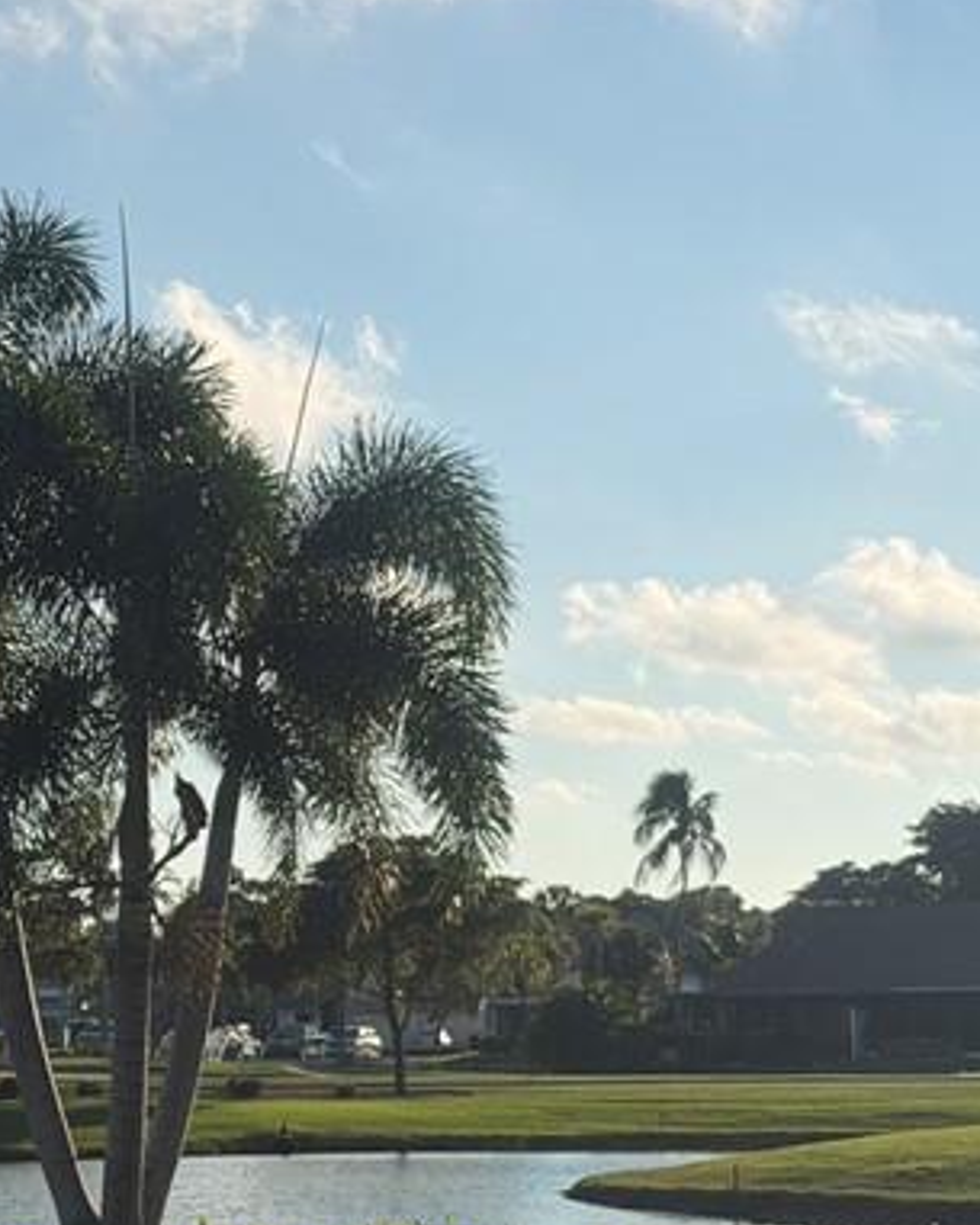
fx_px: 4566
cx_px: -87
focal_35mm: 126
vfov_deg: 15.1
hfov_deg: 12.1
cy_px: 1061
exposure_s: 1/8772
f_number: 1.78
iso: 64
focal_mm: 6.76
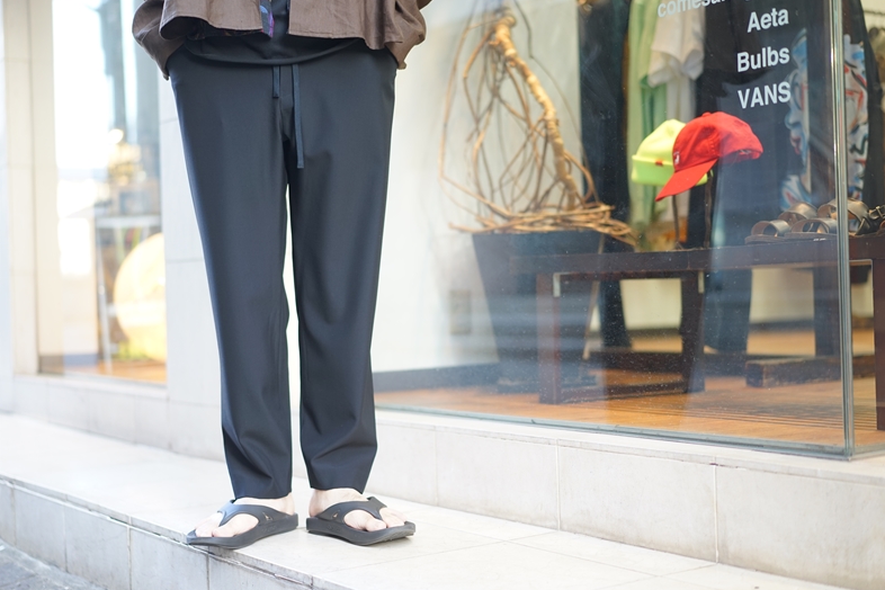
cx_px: 448
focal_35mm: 56
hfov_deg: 35.6
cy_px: 294
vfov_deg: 24.2
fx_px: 1377
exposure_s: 1/60
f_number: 1.8
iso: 250
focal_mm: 55
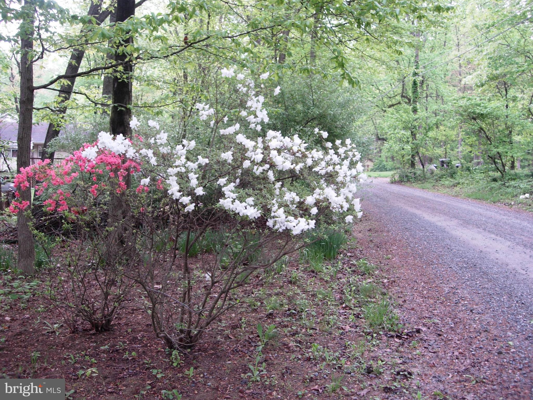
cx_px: 266
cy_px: 200
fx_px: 585
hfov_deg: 49.0
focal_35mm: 38
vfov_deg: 37.7
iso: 79
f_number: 2.8
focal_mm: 7.8
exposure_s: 1/47.9
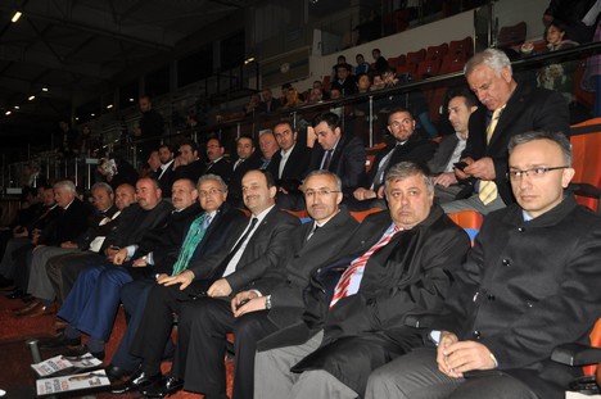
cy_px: 200
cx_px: 300
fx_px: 550
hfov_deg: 57.3
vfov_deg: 39.9
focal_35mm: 33
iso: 200
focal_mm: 22
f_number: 3.8
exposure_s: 1/60
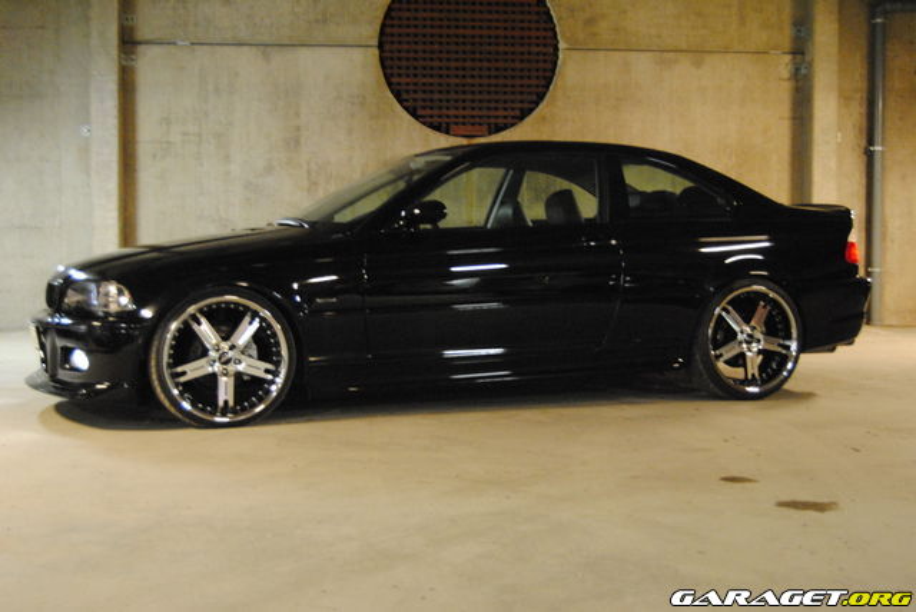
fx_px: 1222
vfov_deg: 28.1
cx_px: 458
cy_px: 306
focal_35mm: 48
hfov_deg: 41.1
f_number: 4.5
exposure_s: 1/10
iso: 1600
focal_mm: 32
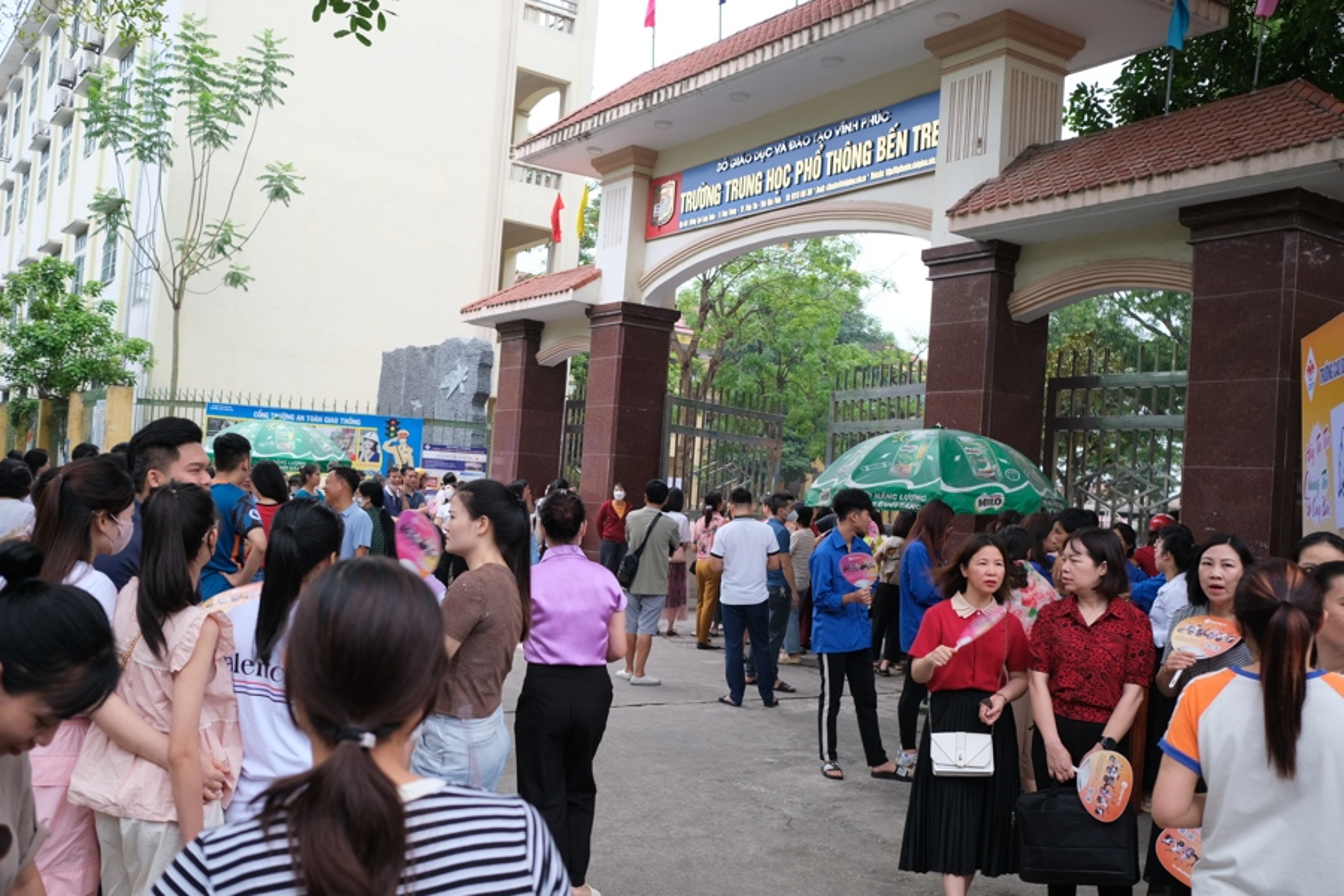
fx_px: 1307
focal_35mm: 35
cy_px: 448
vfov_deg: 37.9
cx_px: 672
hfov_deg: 54.4
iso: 320
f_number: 3.2
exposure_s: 1/140
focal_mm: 23
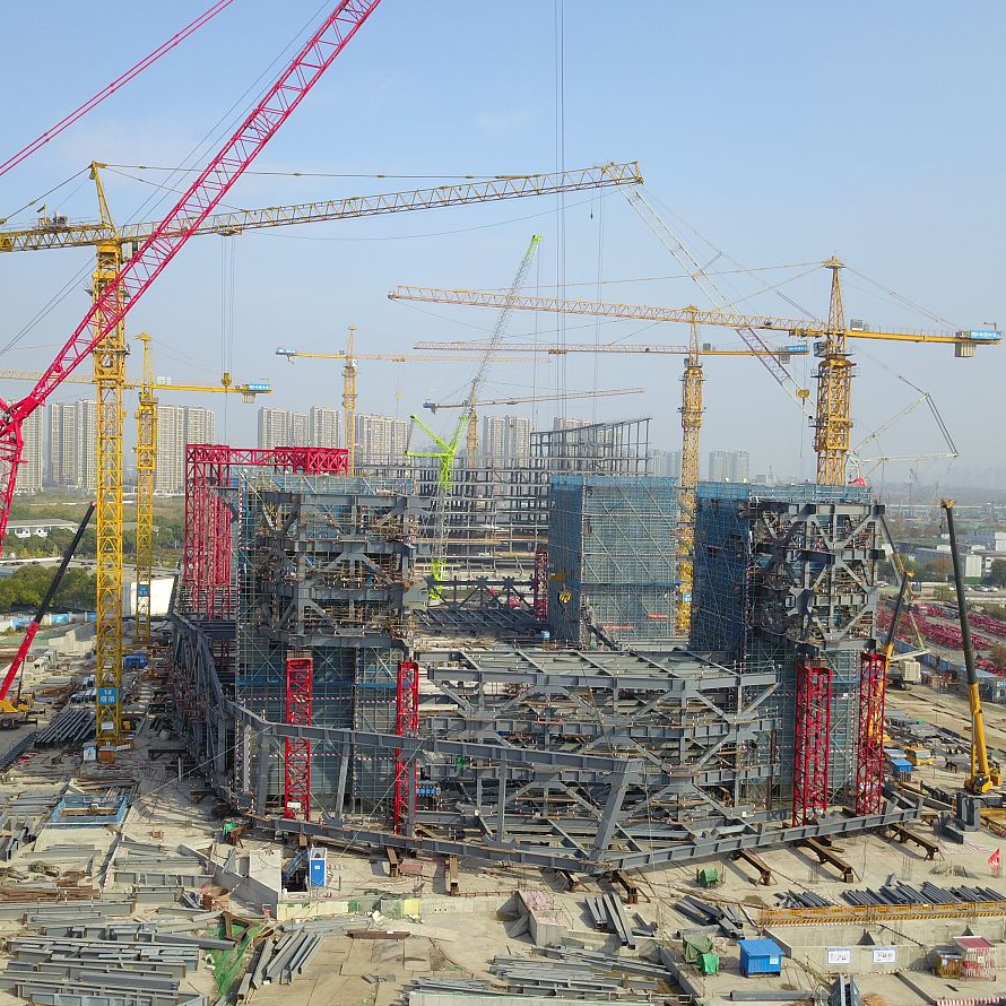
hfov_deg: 52.2
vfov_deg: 52.5
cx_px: 413
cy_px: 505
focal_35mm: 31
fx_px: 1019
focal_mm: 4.73
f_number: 2.2
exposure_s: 1/1089
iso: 100
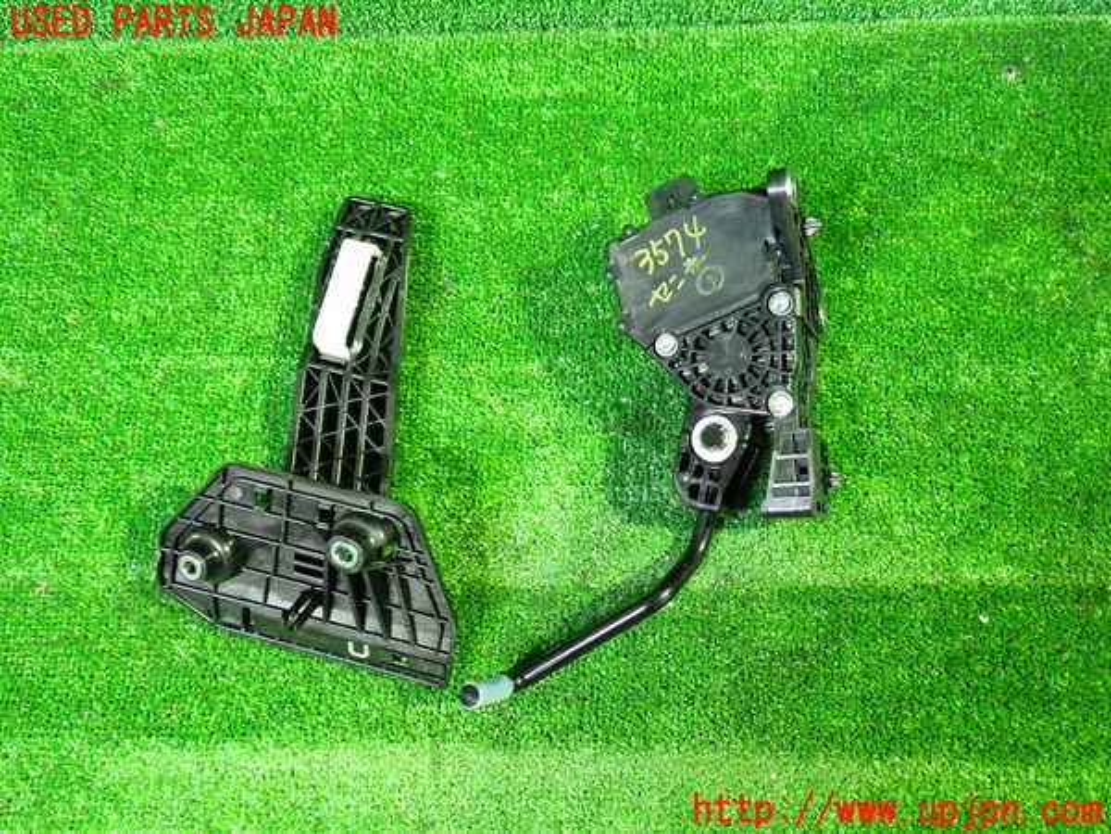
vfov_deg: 46.8
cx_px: 556
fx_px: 963
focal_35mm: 30
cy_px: 417
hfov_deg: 60.0
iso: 800
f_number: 2.3
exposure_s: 1/20
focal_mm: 5.4
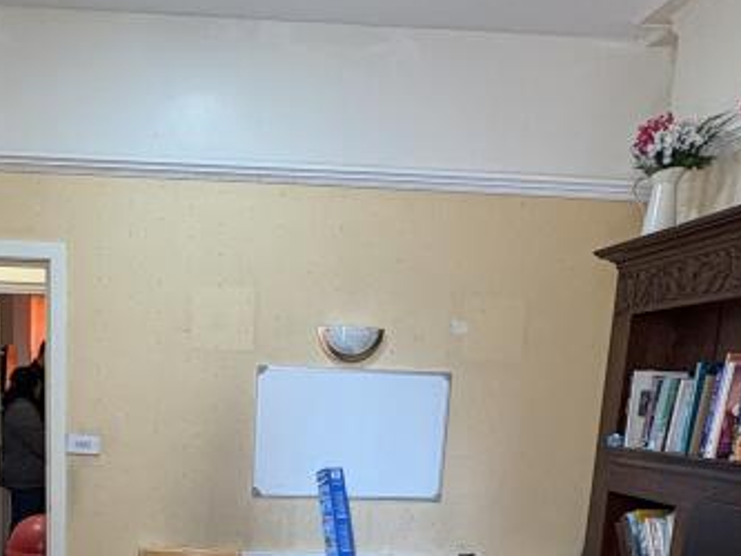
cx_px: 200
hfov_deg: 42.7
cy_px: 594
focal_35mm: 43
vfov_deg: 30.5
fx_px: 921
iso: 160
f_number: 2.2
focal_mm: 2.22
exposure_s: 1/50
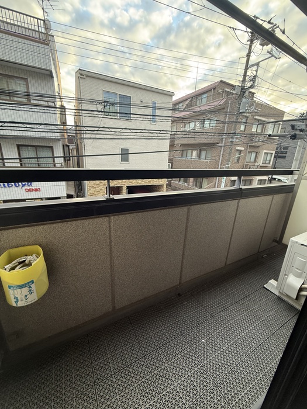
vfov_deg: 102.1
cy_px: 204
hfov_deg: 85.7
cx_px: 154
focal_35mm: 14
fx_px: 166
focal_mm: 2.22
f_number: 2.2
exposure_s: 1/99
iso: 200
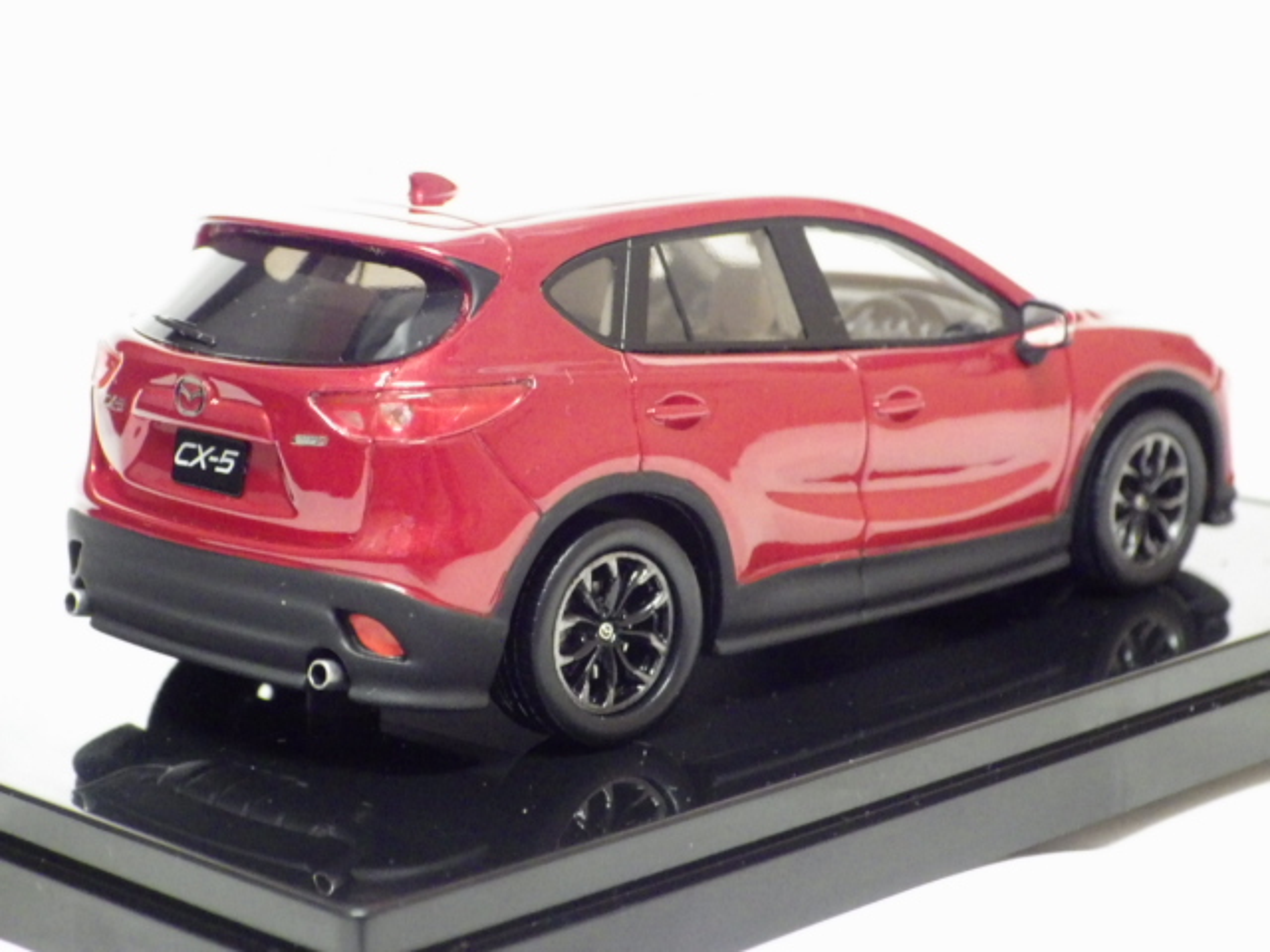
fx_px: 3192
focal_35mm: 87
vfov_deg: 17.0
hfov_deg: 22.5
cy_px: 476
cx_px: 635
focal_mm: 15.6
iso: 1600
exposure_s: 1/13
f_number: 4.4
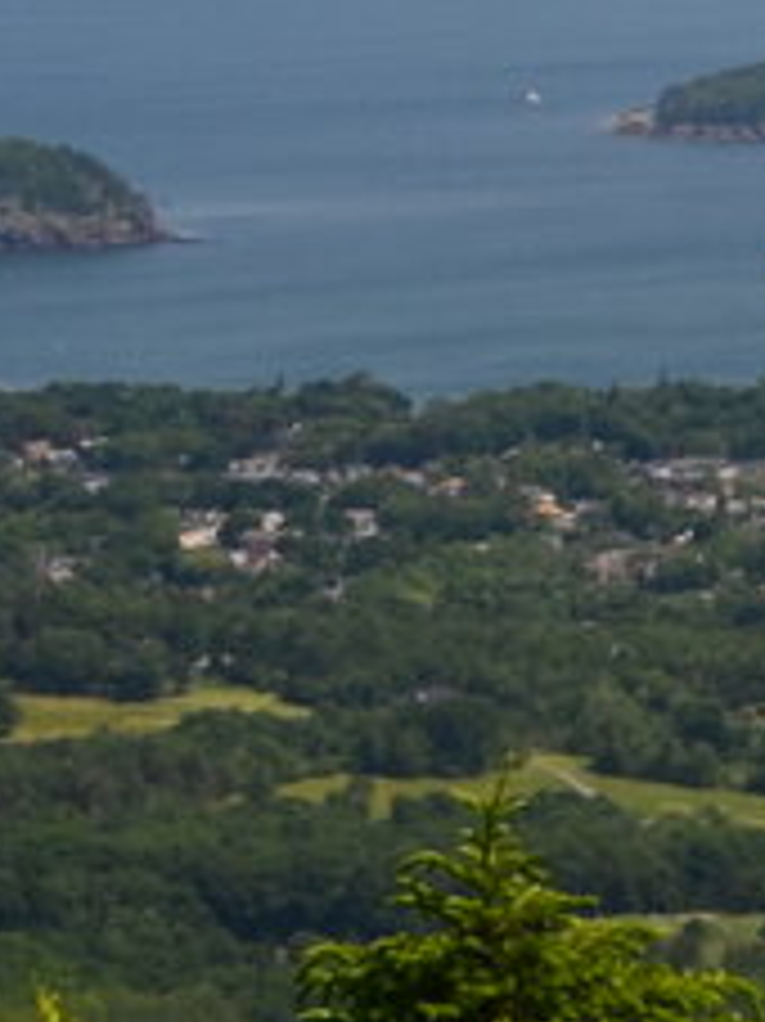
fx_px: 8553
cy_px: -531
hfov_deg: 4.7
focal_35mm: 290
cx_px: 3058
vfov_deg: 6.7
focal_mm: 28
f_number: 11
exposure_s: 1/160
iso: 100
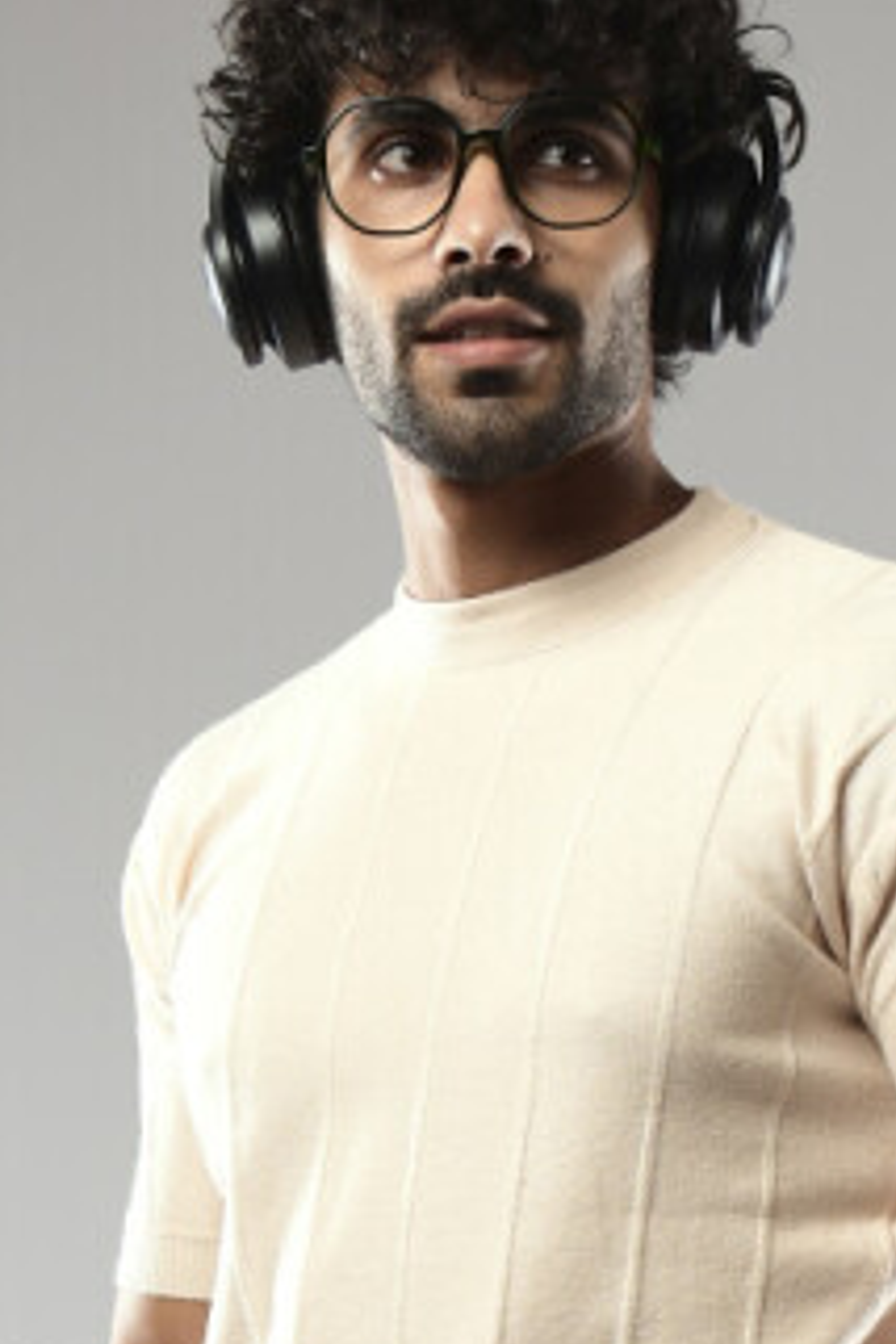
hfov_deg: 10.8
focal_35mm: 127
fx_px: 4741
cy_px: 2073
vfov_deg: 14.9
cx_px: 461
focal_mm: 34
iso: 400
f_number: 5.6
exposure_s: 1/125
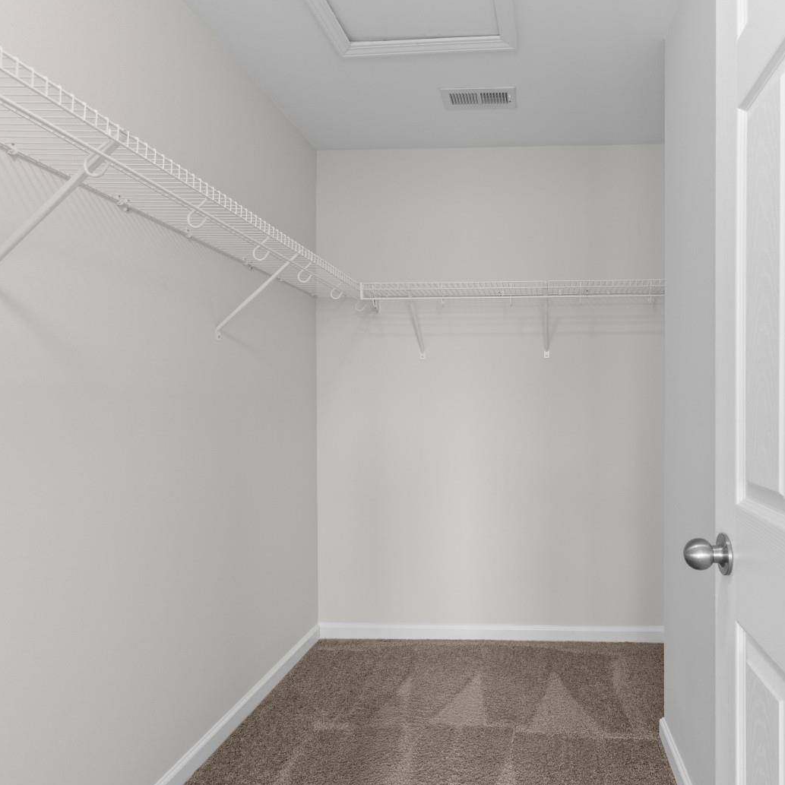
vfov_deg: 74.8
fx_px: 513
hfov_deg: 72.6
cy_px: 391
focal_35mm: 20
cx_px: 523
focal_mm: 10
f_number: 4.5
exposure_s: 1/3
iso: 100
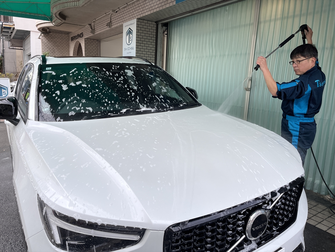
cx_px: 168
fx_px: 252
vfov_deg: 53.1
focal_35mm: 26
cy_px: 126
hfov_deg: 67.3
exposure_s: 1/821
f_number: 1.6
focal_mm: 5.1
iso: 50
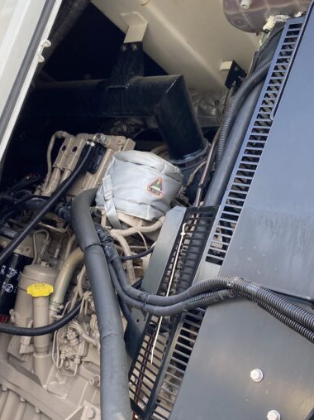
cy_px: 243
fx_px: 496
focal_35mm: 41
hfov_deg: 34.9
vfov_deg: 45.6
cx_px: 113
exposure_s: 1/424
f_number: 1.8
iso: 32
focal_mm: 4.25
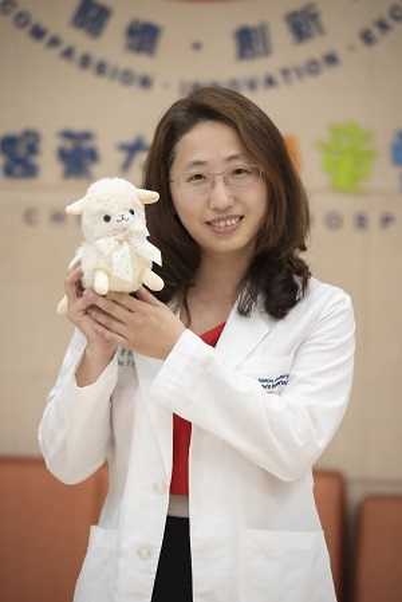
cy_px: 301
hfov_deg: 8.1
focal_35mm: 170
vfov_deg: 12.1
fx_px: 2843
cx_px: 201
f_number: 4
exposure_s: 1/160
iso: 800
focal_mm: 170
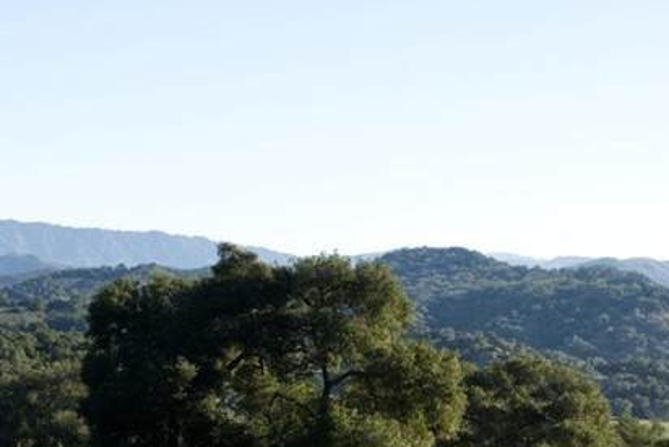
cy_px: 421
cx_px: 208
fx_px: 1710
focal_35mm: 92
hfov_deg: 22.0
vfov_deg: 14.7
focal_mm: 13.6
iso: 100
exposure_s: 1/640
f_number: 4
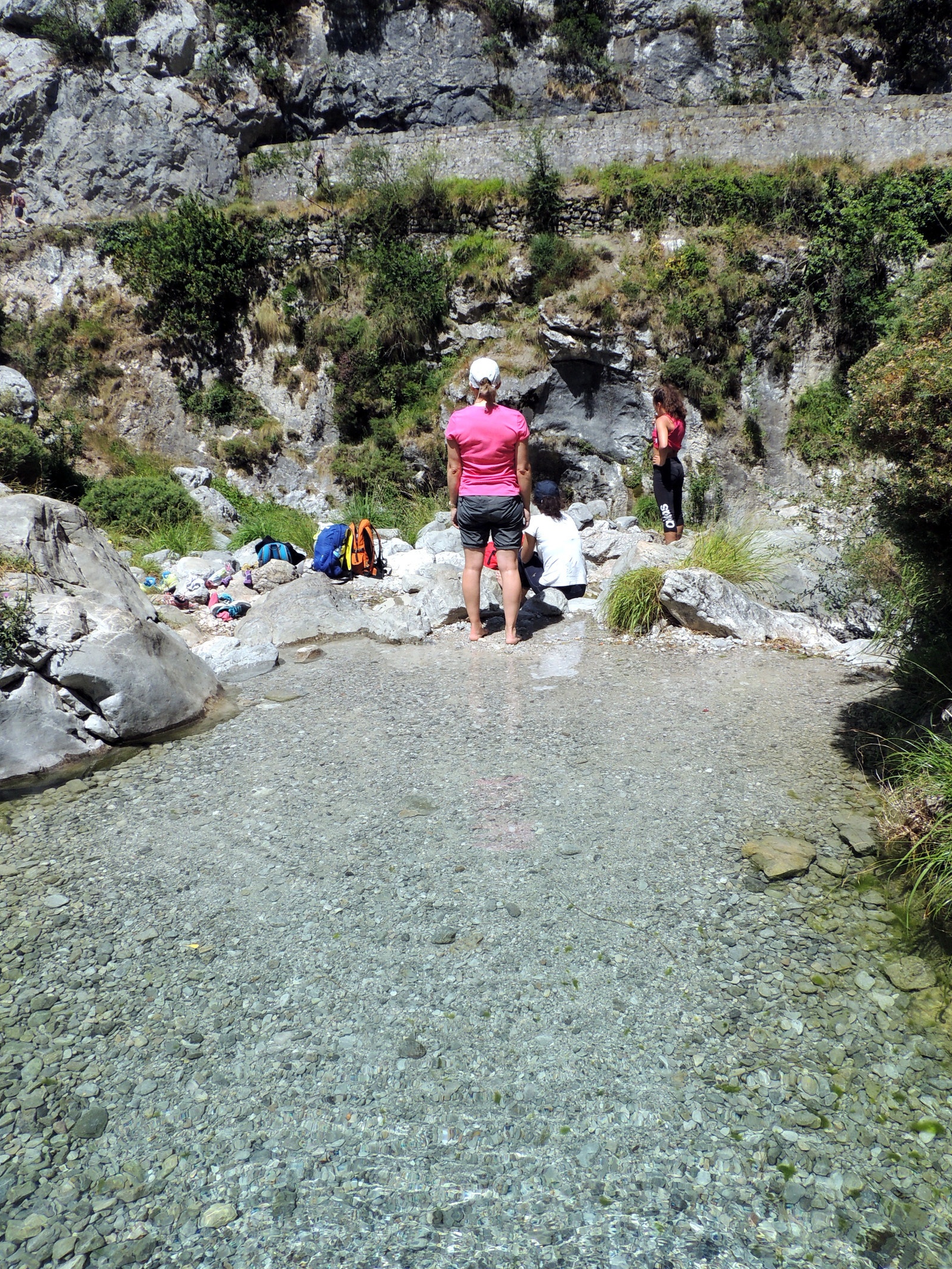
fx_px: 953
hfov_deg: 53.0
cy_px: 674
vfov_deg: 67.2
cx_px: 510
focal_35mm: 26
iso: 100
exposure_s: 1/1250
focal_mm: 4.3
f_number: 3.3
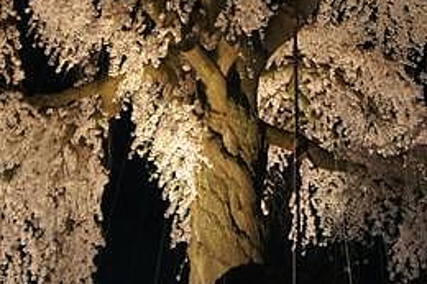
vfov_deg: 10.4
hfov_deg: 15.9
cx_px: 269
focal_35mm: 129
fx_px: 1529
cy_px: -85
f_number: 4
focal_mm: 28
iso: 3200
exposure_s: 1/50
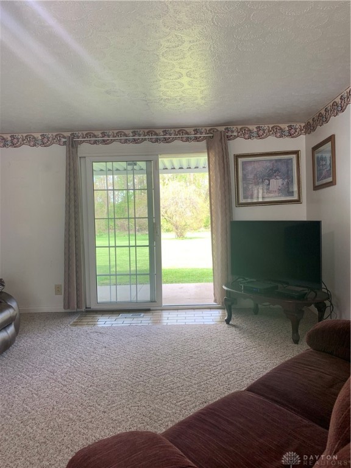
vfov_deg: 67.3
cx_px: 176
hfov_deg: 53.1
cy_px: 234
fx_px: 352
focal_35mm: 26
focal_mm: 4.25
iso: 64
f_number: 1.8
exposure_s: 1/120
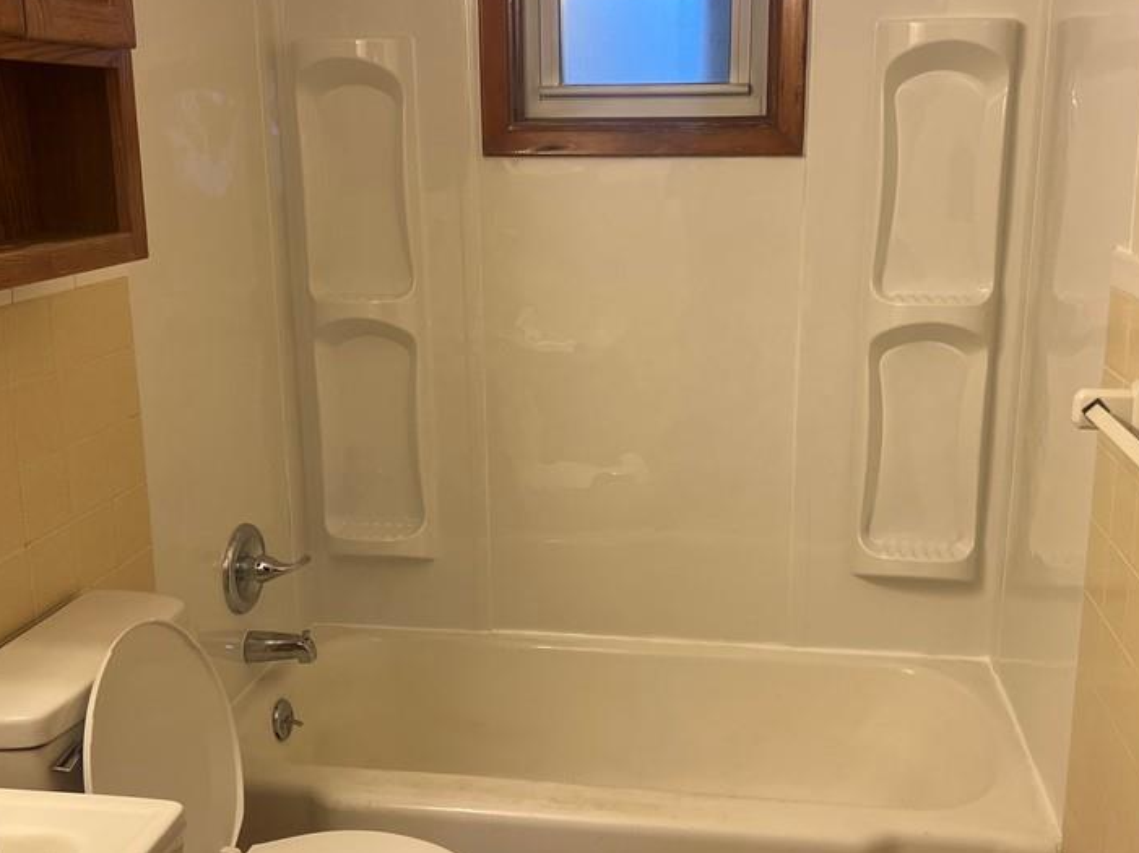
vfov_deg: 37.7
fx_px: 1250
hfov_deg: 49.0
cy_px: 395
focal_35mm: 38
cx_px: 564
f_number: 1.5
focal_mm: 5.7
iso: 100
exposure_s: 1/120
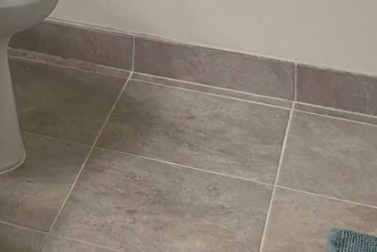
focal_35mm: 122
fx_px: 1278
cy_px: -379
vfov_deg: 9.7
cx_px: -207
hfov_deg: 15.4
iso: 100
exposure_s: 1/120
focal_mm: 5.96
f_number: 1.6
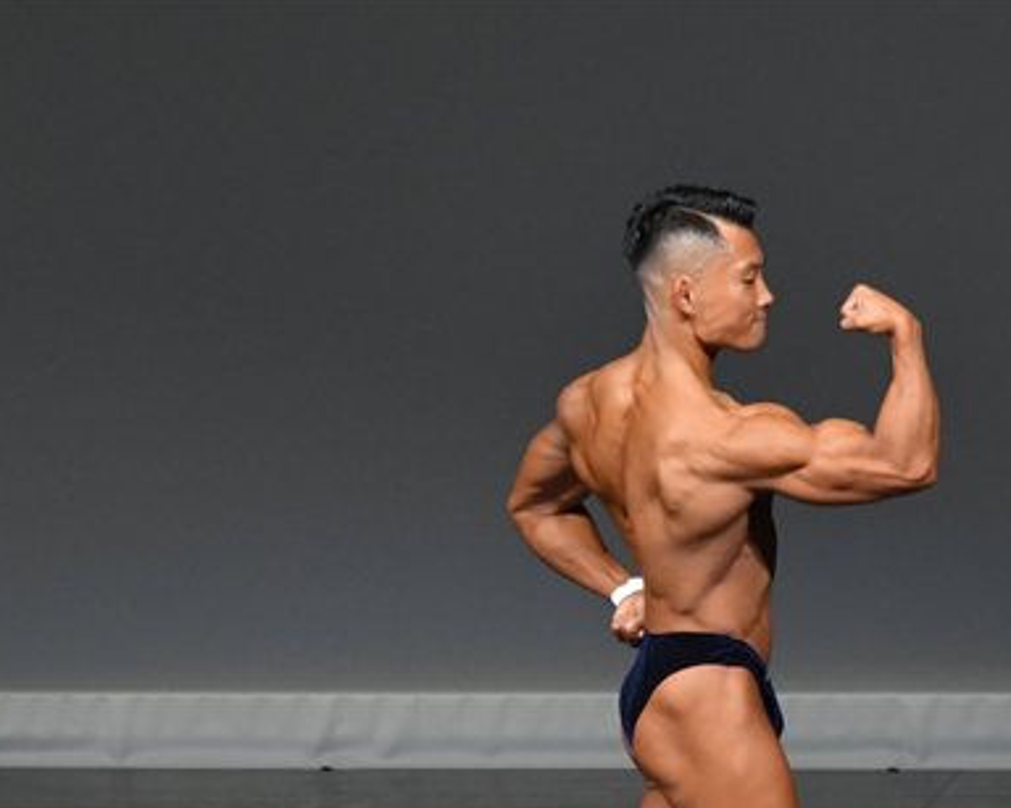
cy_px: 676
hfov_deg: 3.0
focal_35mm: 654
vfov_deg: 2.4
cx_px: 609
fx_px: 19564
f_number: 5.6
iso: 4000
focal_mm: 230
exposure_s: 1/400
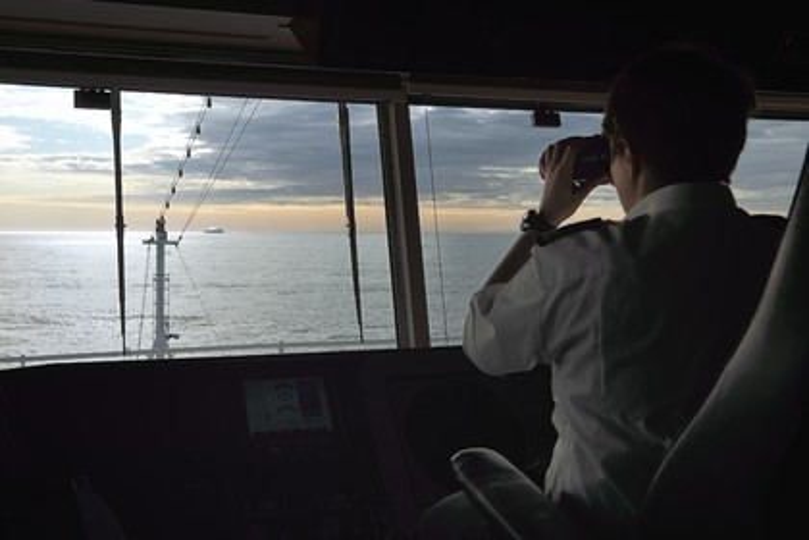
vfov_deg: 35.1
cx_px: 404
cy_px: 270
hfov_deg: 50.7
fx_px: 854
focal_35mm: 38
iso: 200
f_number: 11
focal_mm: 38
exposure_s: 1/320
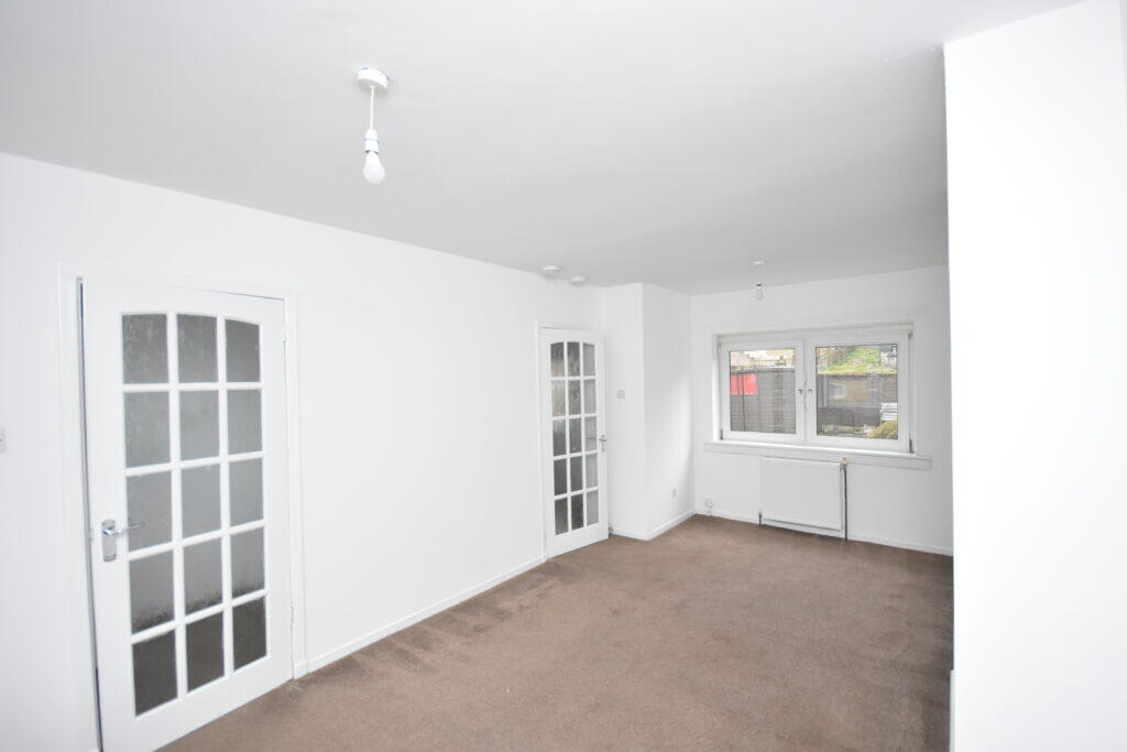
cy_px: 376
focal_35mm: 15
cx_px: 564
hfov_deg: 100.4
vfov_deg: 77.3
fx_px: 470
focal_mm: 10
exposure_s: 1/60
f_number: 4
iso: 1600
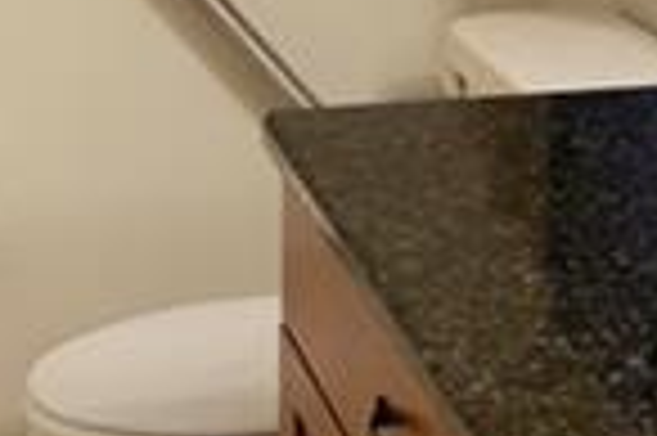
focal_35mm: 133
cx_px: 279
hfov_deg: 15.4
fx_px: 2425
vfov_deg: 10.3
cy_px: 166
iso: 800
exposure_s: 1/20
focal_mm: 12.6
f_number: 4
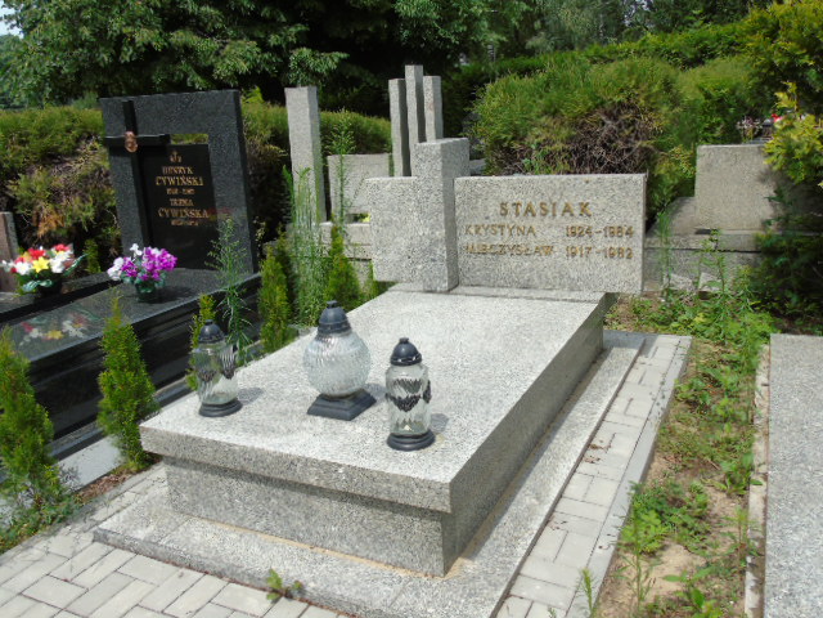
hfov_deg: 61.7
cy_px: 309
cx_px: 412
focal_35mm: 29
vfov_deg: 48.2
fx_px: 689
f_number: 3.6
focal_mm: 5.2
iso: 80
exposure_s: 1/500
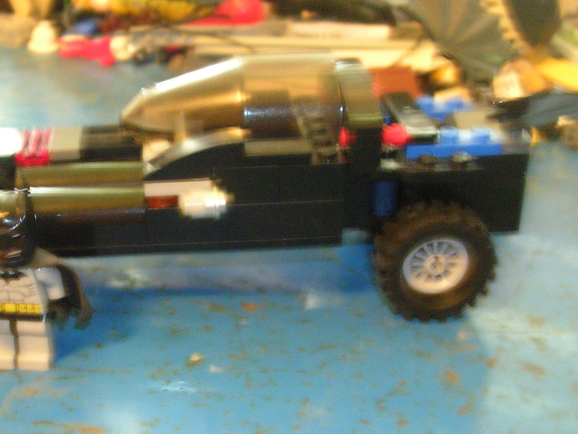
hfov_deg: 35.0
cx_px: 172
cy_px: 258
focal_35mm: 54
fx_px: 902
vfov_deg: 27.0
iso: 200
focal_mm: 5.8
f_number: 2.8
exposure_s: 1/1.2
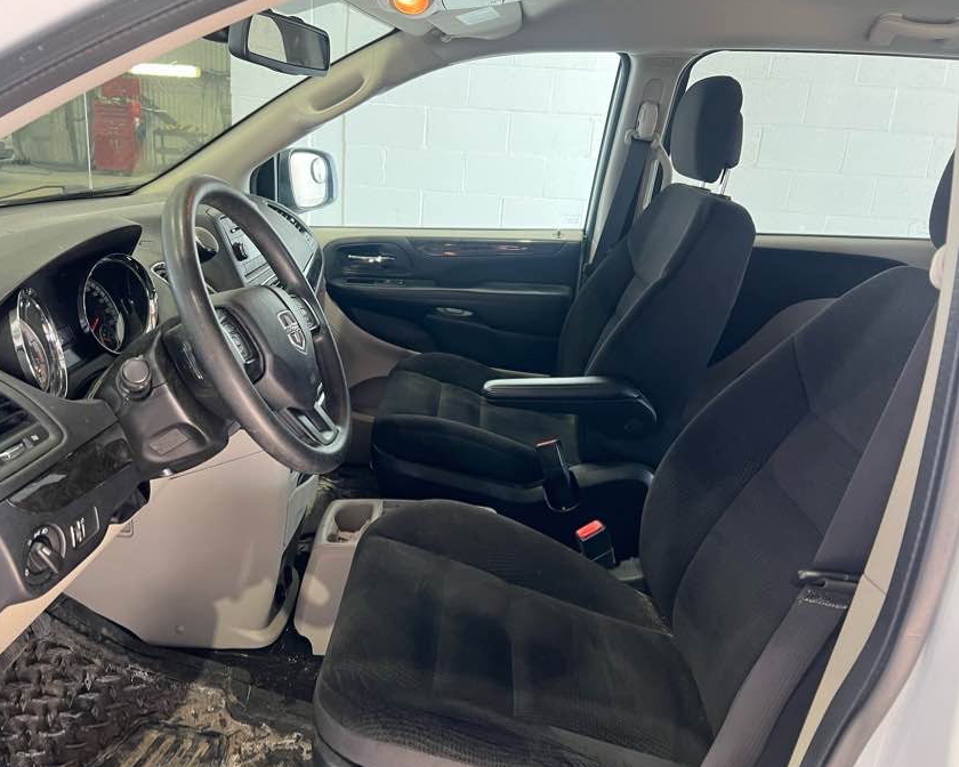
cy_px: 392
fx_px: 795
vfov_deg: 51.5
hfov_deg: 62.1
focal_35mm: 28
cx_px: 432
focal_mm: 5.7
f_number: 1.5
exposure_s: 1/70
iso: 125
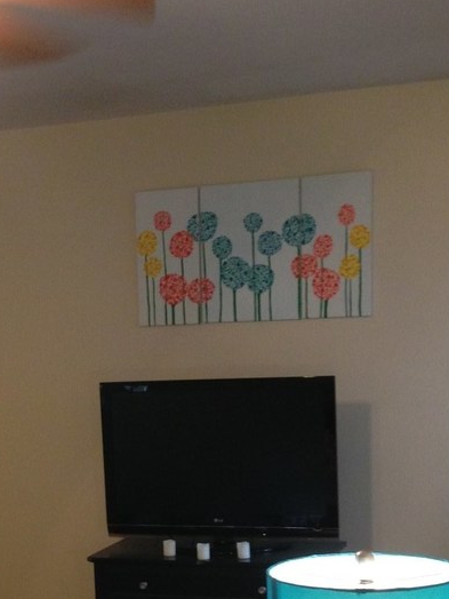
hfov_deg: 21.5
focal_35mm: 68
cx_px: 137
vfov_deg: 28.0
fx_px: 1176
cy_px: 481
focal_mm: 4.12
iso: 200
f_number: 2.4
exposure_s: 1/20
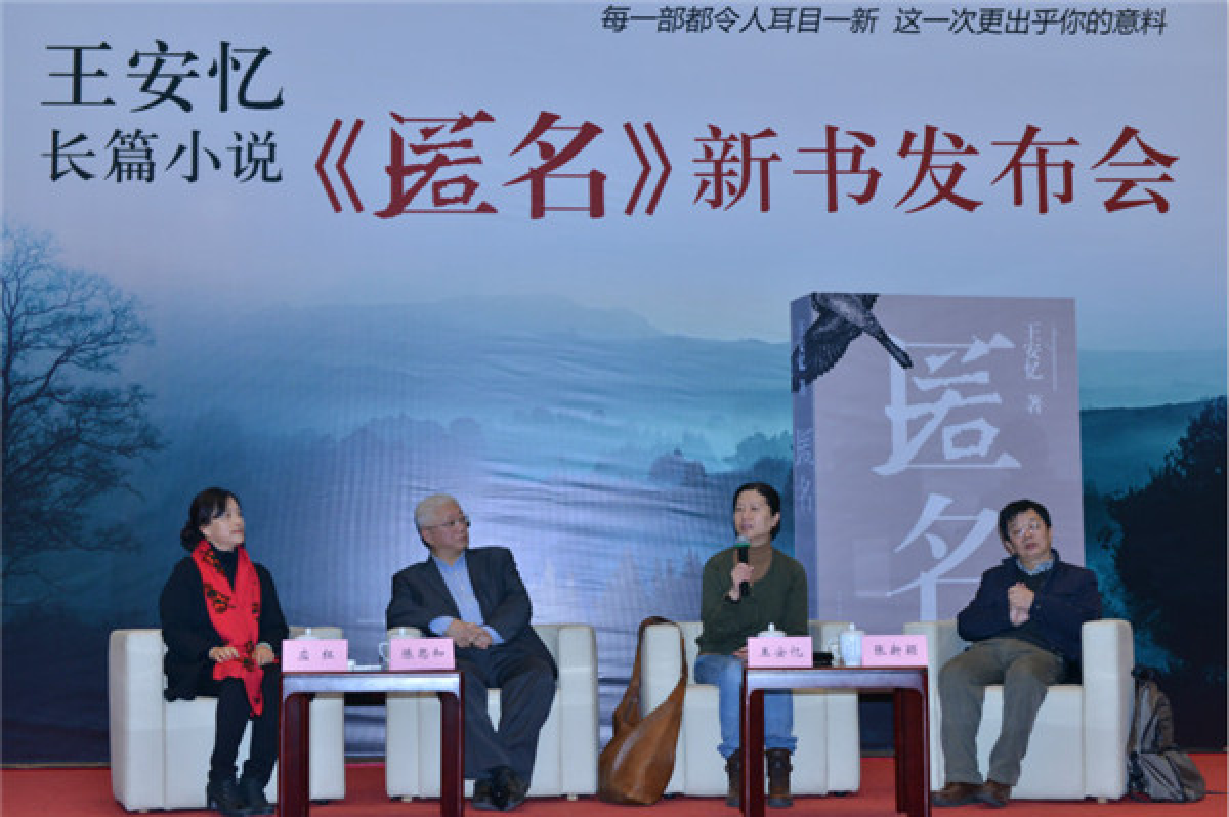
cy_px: 408
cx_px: 614
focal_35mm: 55
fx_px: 1876
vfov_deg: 24.6
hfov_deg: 36.3
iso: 800
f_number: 7.1
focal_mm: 55
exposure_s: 1/60
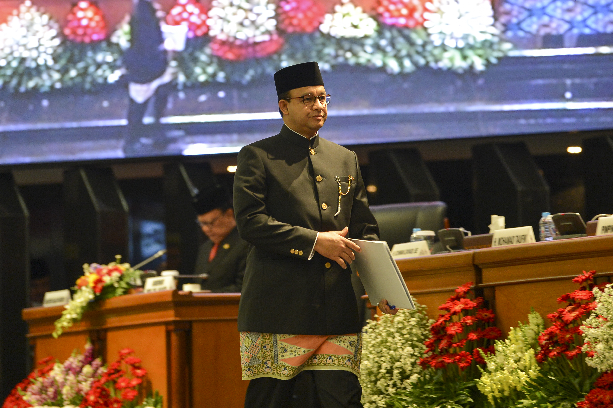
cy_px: 204
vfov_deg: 10.2
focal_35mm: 135
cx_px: 306
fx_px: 2298
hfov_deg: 15.2
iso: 2500
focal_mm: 135
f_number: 2.8
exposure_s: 1/100
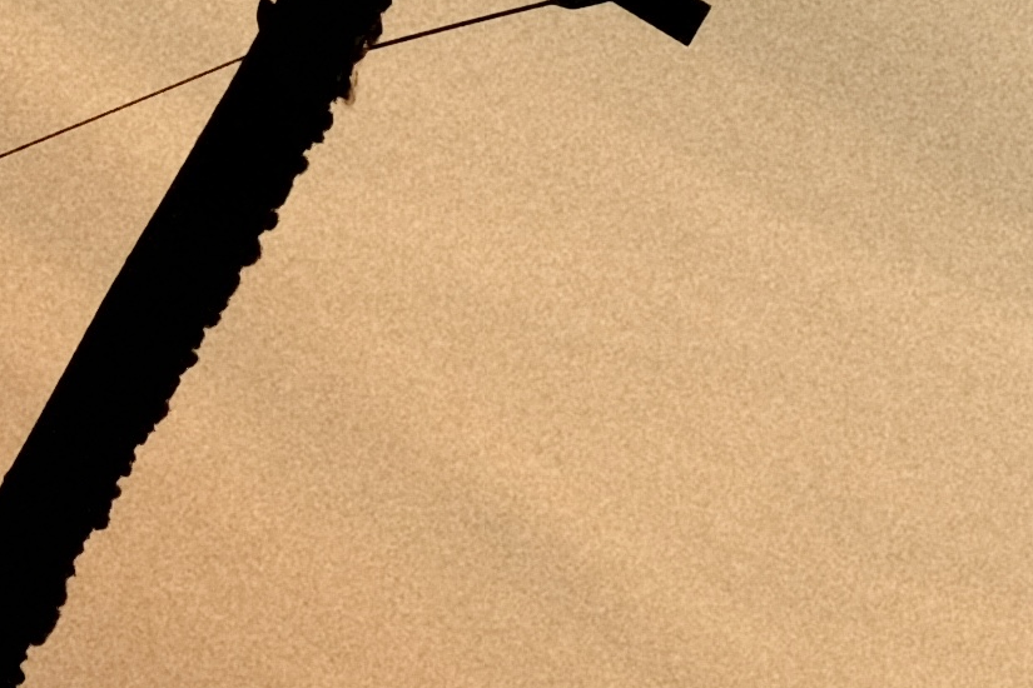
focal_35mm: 636
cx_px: -672
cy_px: -195
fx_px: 18248
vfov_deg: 2.2
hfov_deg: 3.2
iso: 125
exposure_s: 1/550
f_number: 4
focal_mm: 90
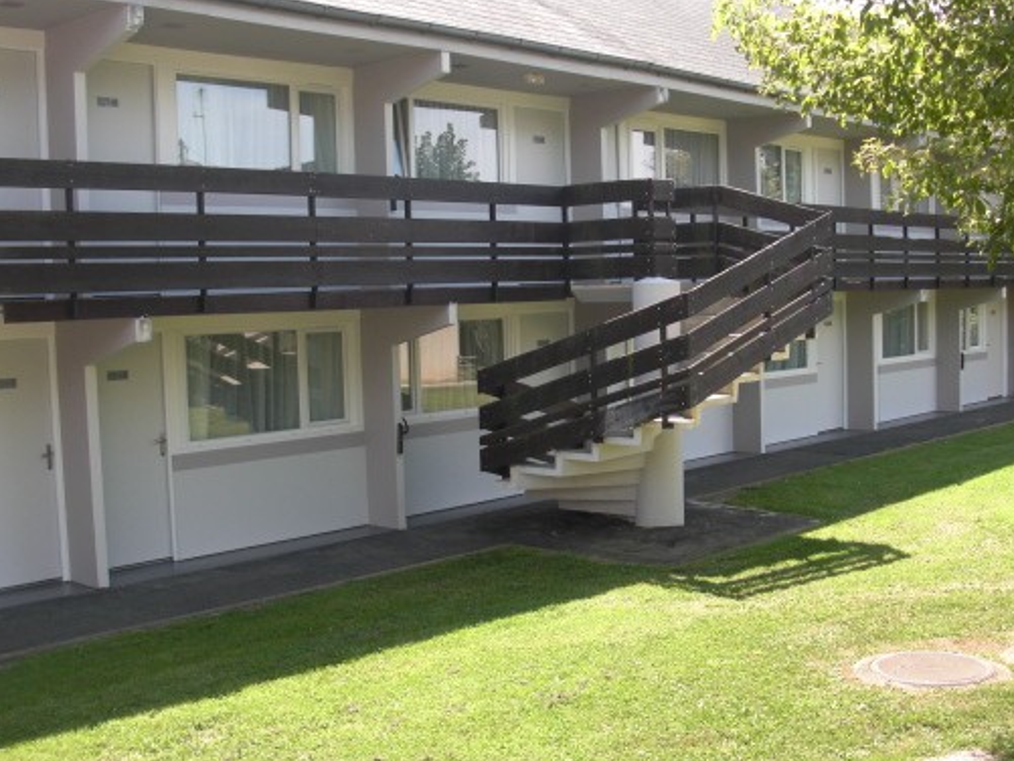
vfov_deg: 31.5
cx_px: 542
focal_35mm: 46
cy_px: 401
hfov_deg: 41.2
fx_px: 1348
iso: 50
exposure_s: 1/320
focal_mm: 6.3
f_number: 2.8
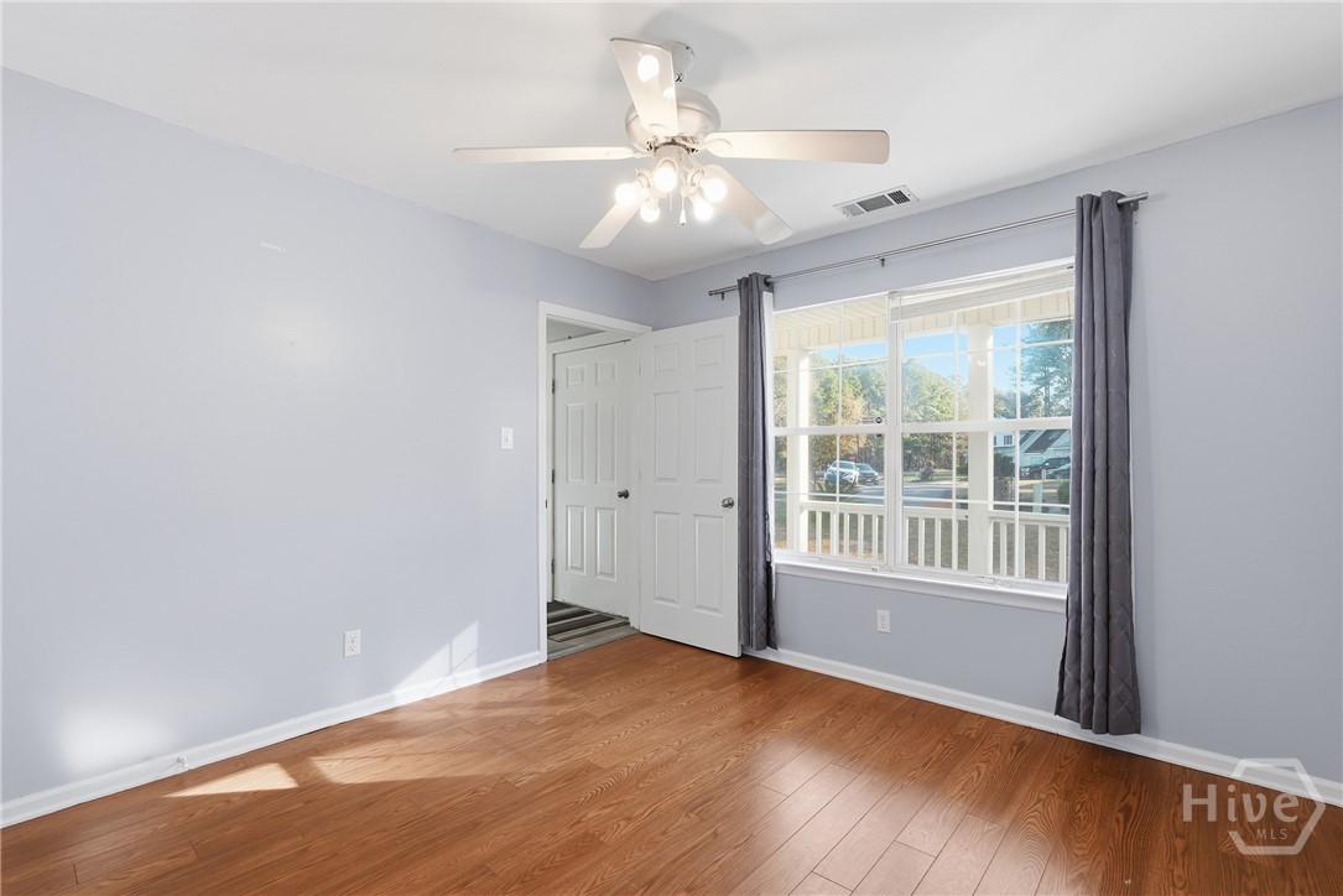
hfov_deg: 96.7
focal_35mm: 16
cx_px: 672
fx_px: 597
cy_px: 448
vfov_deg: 73.8
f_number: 9
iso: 320
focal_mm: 16
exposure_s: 1/100
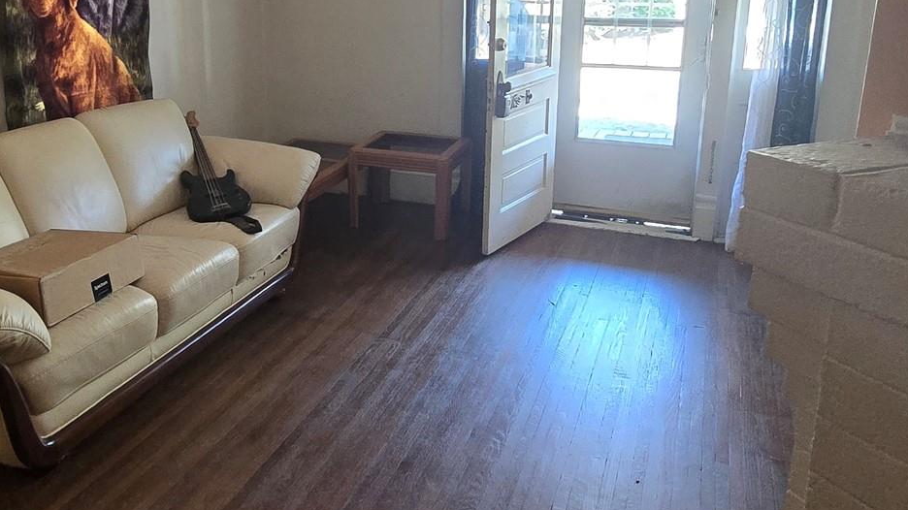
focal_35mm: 31
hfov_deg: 60.2
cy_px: 151
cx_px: 262
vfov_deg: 37.2
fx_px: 746
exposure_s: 1/60
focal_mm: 2.2
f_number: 2.2
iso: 640
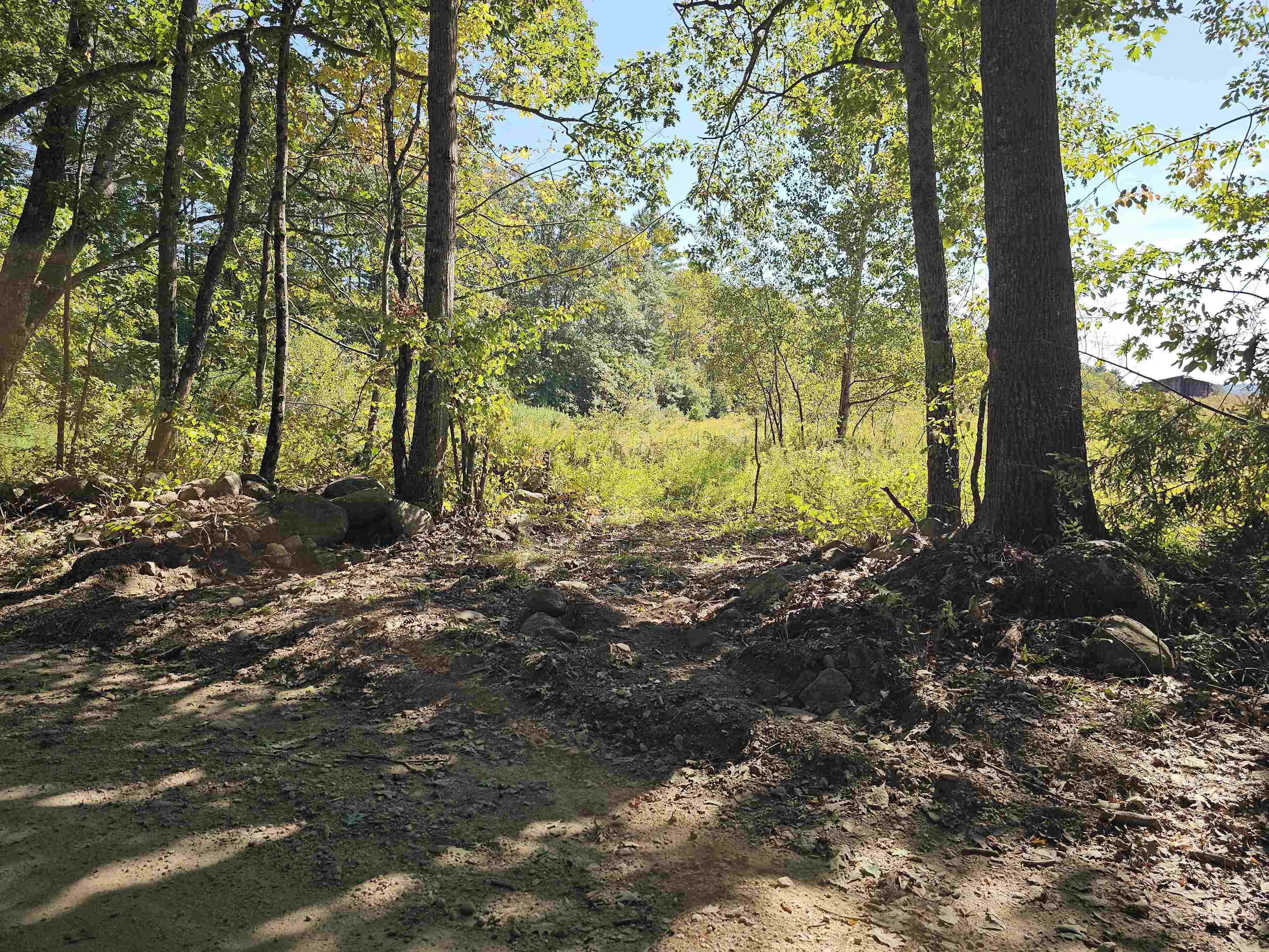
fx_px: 843
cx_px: 634
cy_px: 476
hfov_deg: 73.9
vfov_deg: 58.9
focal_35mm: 23
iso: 10
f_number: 1.7
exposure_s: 1/331
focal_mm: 6.3
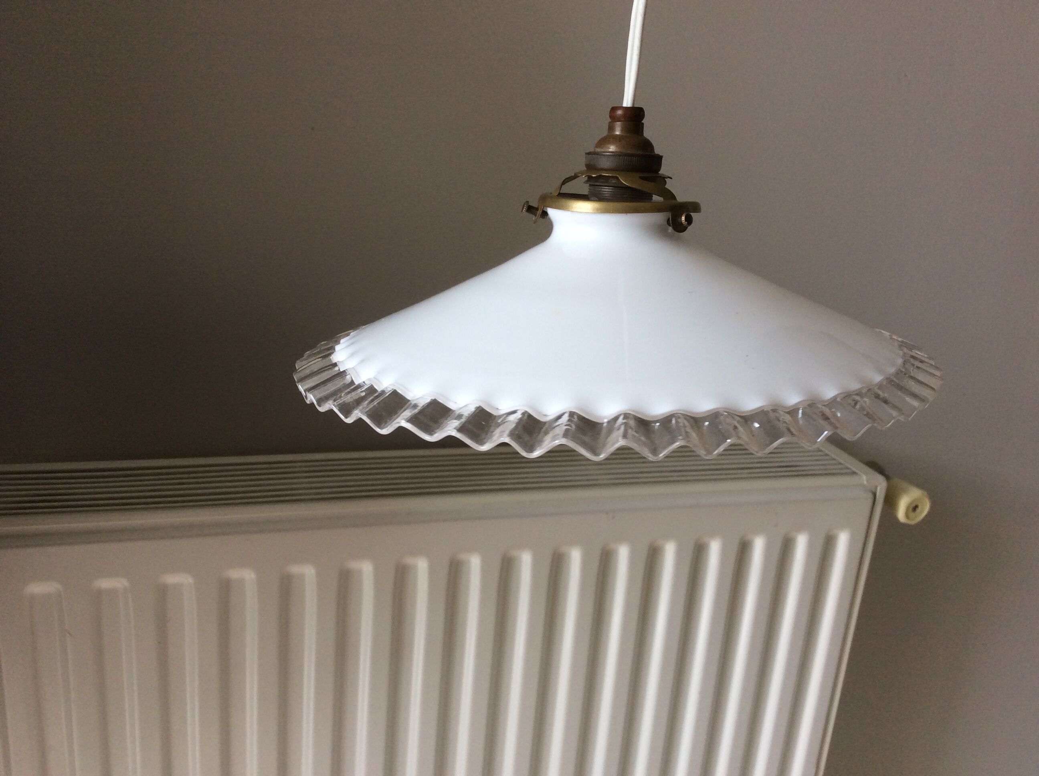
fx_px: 959
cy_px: 388
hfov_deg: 56.9
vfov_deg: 44.1
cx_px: 520
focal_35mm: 32
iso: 40
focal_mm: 3.3
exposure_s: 1/50
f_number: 2.4
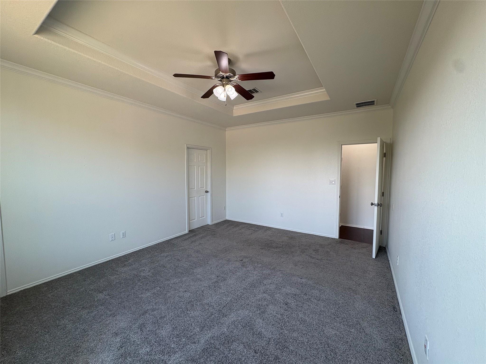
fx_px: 197
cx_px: 243
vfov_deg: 85.7
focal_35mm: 14
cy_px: 182
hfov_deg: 102.1
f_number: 2.2
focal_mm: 2.22
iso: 80
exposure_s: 1/120
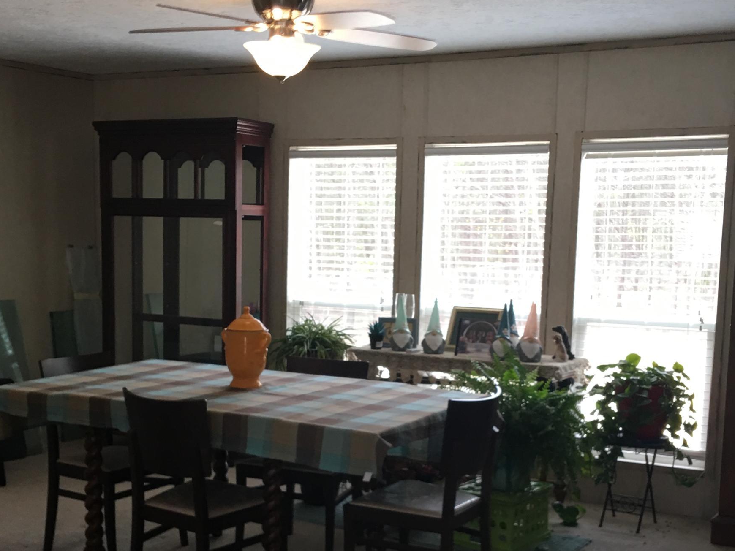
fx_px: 1062
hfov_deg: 38.2
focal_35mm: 50
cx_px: 375
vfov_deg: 28.8
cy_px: 398
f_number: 2.2
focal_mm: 4.15
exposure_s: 1/30
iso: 32
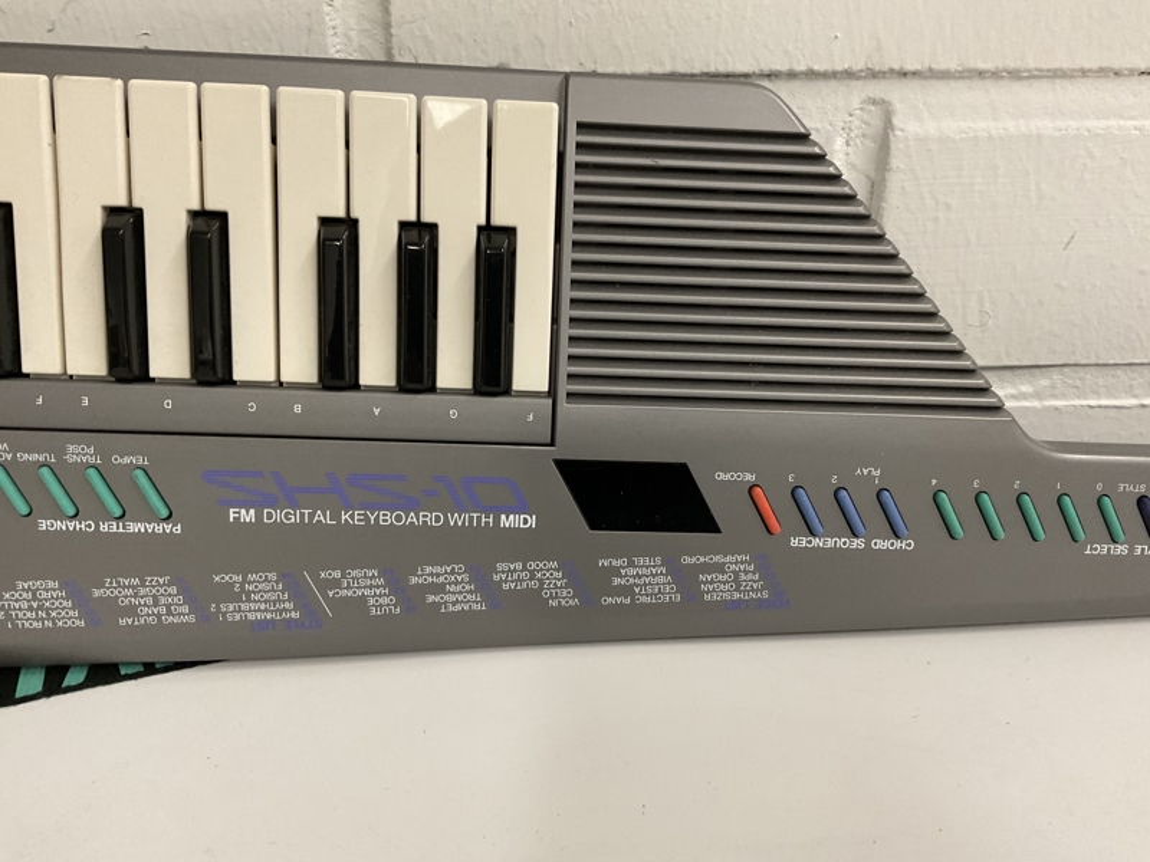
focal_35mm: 29
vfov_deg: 48.2
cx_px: 575
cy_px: 431
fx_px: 963
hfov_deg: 61.7
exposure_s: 1/50
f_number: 1.8
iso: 125
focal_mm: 3
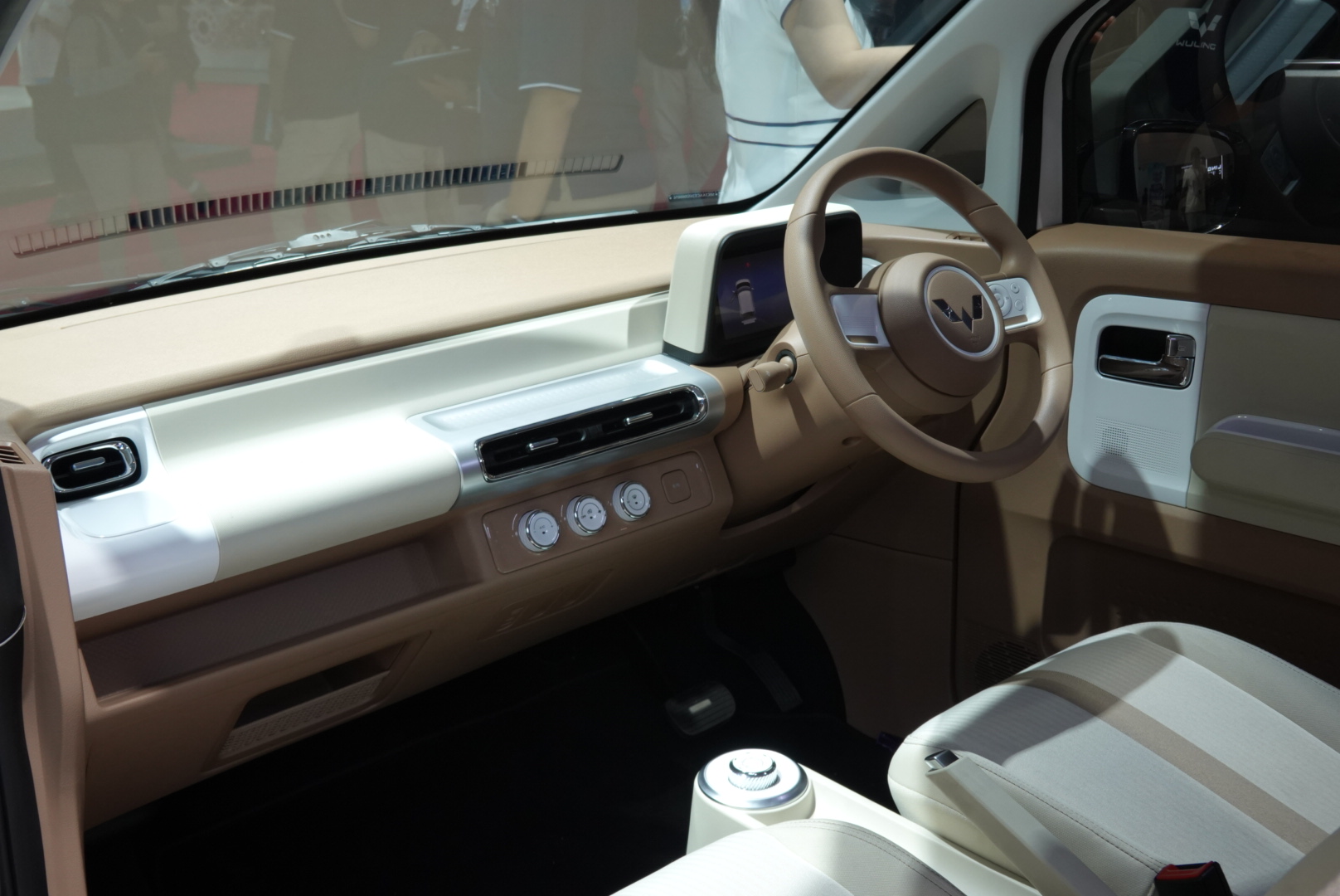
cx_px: 670
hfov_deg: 48.4
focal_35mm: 40
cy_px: 448
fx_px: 1490
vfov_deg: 33.5
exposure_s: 1/125
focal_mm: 14.69
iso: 320
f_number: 4
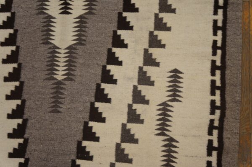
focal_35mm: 36
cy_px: 84
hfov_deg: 53.2
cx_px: 126
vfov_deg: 36.8
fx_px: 252
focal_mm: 24
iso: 400
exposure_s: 1/60
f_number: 4
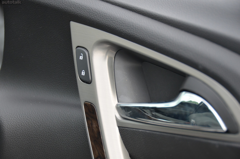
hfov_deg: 17.1
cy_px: 80
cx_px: 120
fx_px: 798
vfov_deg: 11.4
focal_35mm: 120
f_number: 5
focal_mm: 80
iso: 800
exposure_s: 1/500
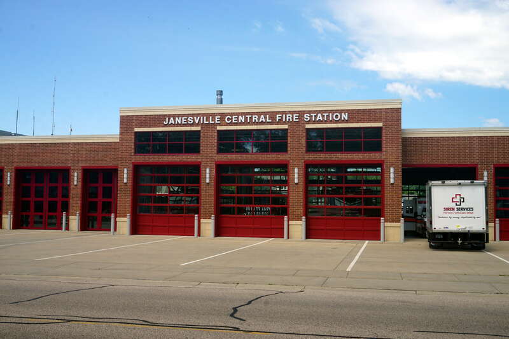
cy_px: 170
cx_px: 254
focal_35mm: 40
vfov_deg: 33.0
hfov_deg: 47.9
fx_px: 572
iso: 100
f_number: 11
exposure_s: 1/125
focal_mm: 27
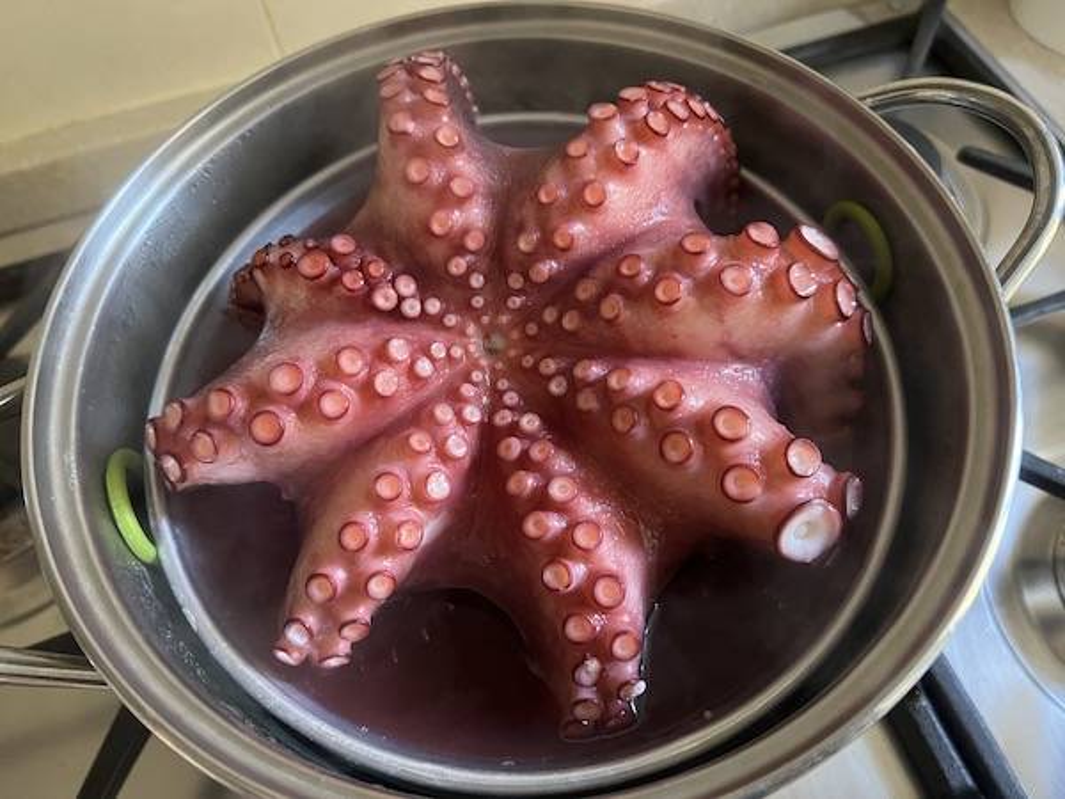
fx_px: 800
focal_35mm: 26
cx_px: 532
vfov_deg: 53.1
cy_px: 400
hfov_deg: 67.3
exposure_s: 1/40
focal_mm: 5.7
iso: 500
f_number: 1.5
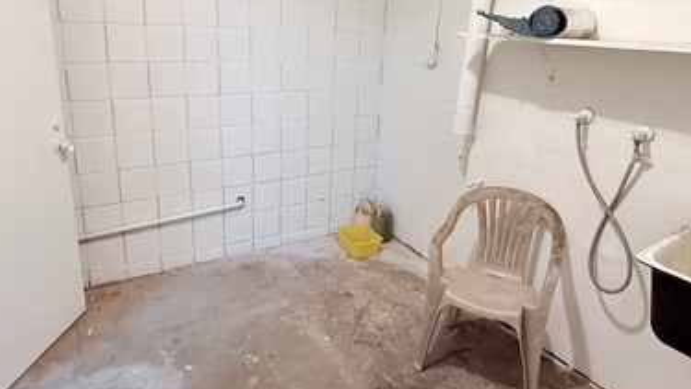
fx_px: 476
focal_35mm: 26
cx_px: 339
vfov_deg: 44.0
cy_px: 144
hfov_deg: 71.9
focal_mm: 2.22
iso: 640
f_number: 2.2
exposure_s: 1/60
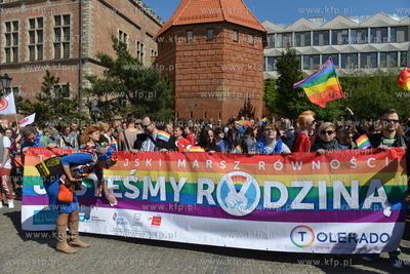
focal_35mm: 24
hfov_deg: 73.7
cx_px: 205
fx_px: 273
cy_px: 137
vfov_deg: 53.2
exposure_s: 1/4000
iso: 400
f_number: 5
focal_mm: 24
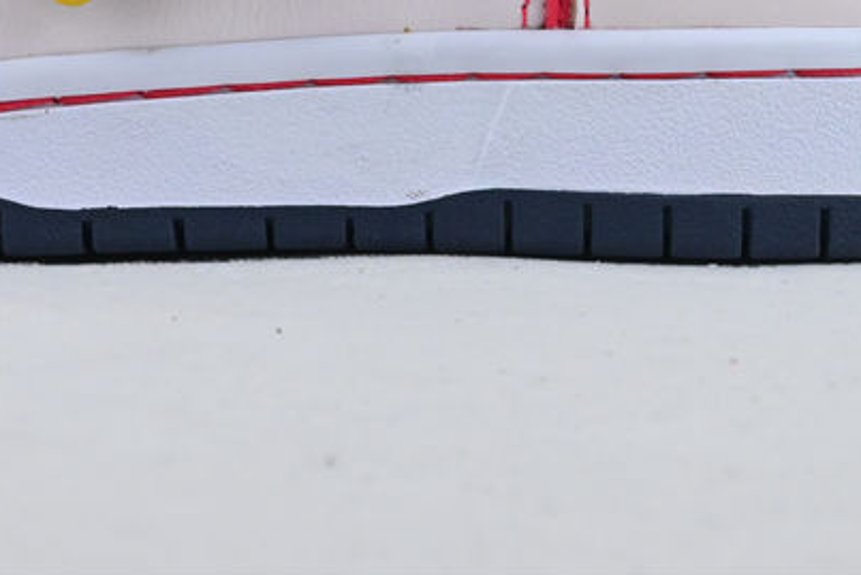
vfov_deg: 9.2
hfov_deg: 14.0
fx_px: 3475
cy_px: -274
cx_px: 79
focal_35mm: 145
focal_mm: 32.5
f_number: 10
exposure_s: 1/160
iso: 1000
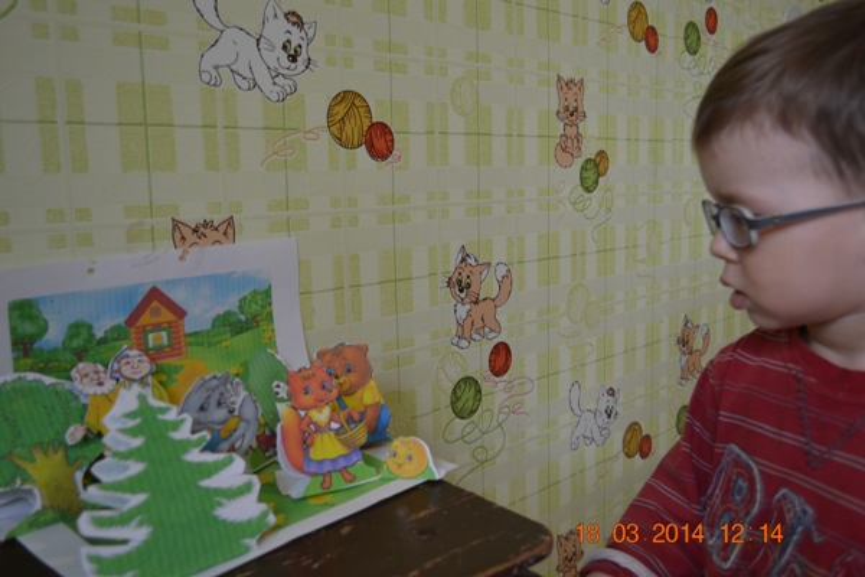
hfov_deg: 57.2
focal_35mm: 33
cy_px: 288
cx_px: 432
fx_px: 793
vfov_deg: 40.0
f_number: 3.8
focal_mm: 22
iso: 180
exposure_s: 1/30
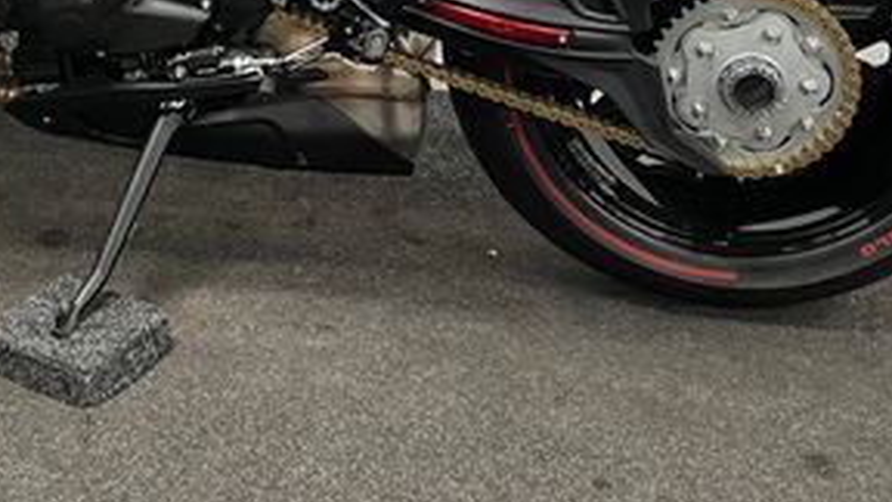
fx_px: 1490
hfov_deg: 32.3
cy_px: -170
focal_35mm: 63
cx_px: 158
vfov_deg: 17.8
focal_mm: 5.1
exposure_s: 1/50
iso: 125
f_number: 1.6
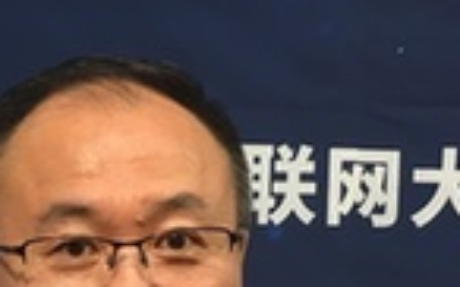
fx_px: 1578
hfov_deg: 16.2
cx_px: -11
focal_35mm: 126
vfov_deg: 10.1
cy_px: 418
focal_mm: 4.15
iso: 100
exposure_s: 1/33
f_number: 2.2
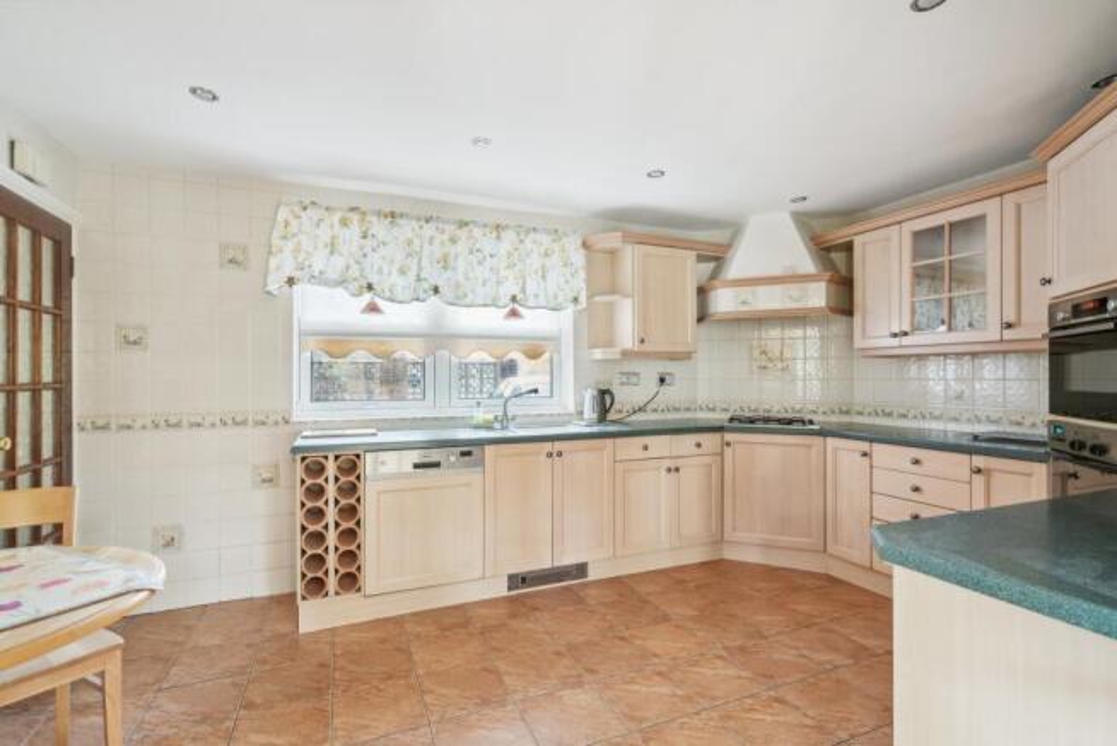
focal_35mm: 16
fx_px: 497
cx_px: 558
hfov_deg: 96.7
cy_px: 373
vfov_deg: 73.8
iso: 1600
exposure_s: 1/13
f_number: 6.3
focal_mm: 16
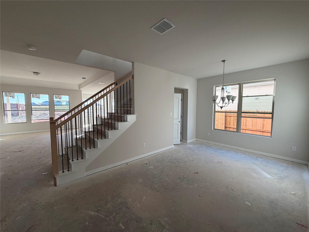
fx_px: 125
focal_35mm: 14
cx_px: 154
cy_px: 116
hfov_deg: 102.1
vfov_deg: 85.7
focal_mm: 2.22
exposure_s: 1/121
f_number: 2.2
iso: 50
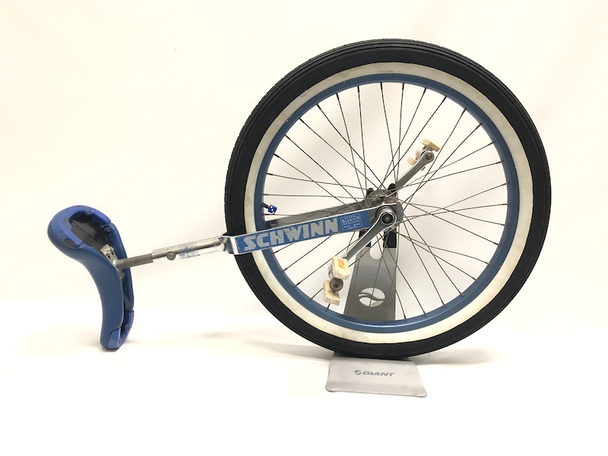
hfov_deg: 63.4
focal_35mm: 28
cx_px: 304
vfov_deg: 49.7
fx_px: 492
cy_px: 228
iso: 80
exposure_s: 1/15
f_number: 1.8
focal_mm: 4
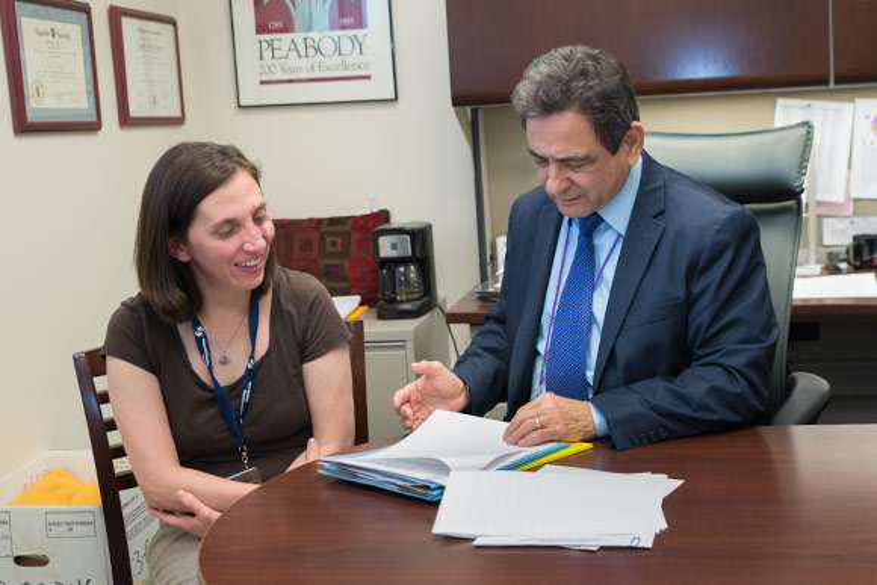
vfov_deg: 35.1
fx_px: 926
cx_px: 438
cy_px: 292
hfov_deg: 50.7
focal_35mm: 38
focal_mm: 38
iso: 1250
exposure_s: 1/180
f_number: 4.8
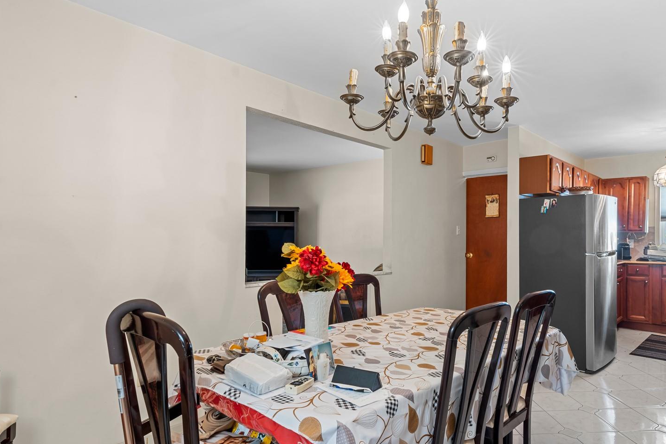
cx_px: 382
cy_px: 250
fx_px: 370
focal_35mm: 20
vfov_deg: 61.7
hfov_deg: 83.4
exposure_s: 1
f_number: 10
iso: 400
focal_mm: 14
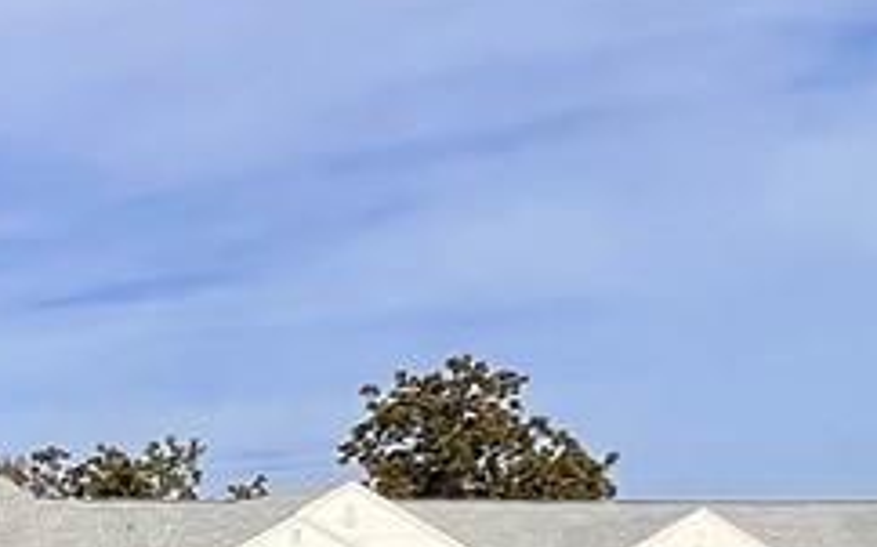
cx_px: -917
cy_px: 1051
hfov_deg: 16.7
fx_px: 2174
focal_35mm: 91
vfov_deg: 12.8
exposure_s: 1/2597
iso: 32
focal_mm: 1.57
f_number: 1.8
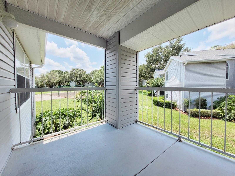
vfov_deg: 89.9
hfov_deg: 106.2
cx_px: 118
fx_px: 88
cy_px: 88
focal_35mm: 13
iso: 40
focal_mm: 1.74
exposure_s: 1/1147
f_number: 2.2
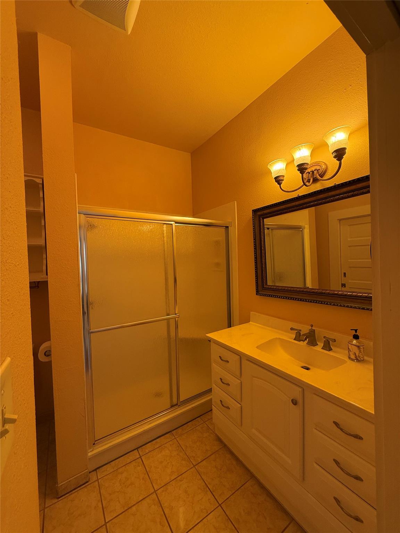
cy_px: 266
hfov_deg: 85.7
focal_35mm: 14
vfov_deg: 102.1
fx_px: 216
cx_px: 200
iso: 400
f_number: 2.2
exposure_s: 1/120
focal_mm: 2.22
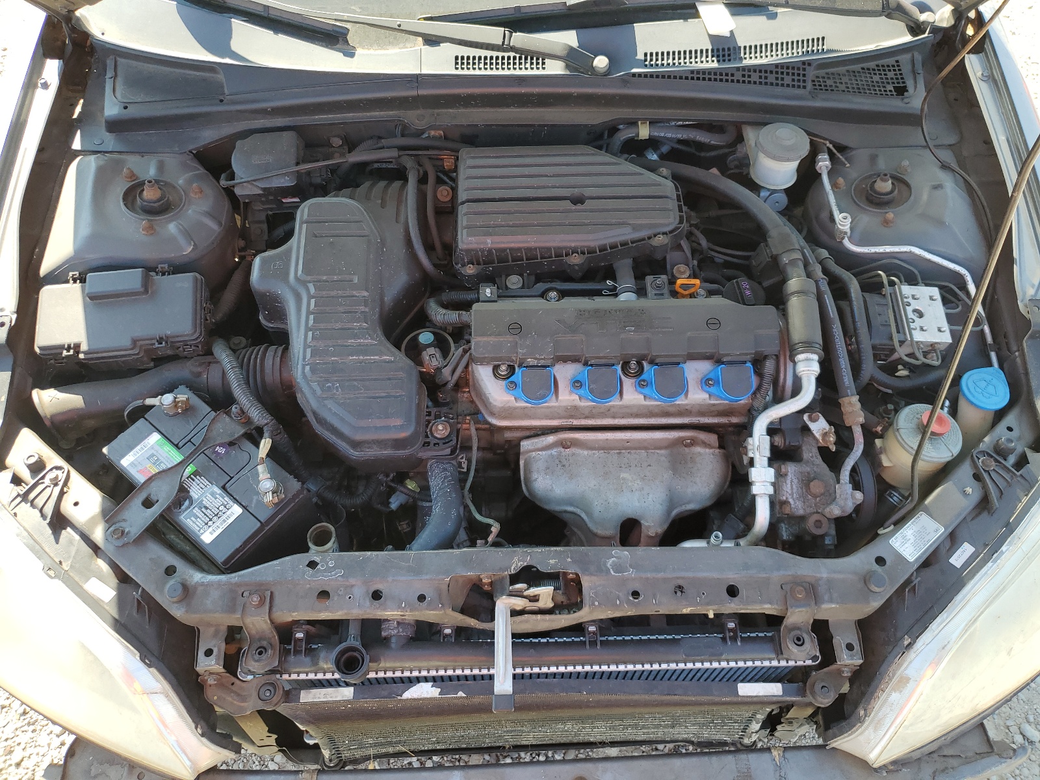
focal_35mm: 26
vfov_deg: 53.1
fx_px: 781
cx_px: 520
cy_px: 390
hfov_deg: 67.3
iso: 50
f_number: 1.5
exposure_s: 1/370
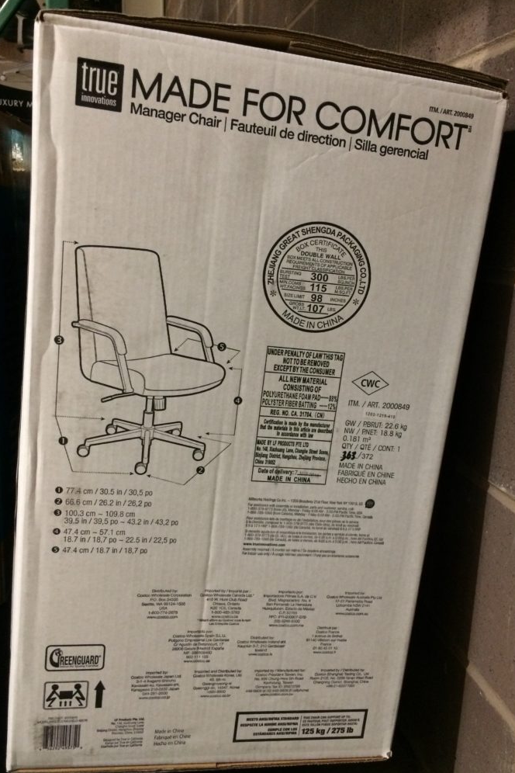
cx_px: 278
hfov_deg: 42.3
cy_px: 390
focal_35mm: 31
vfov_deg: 60.3
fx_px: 665
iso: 320
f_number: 2.2
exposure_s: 1/20
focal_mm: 4.15
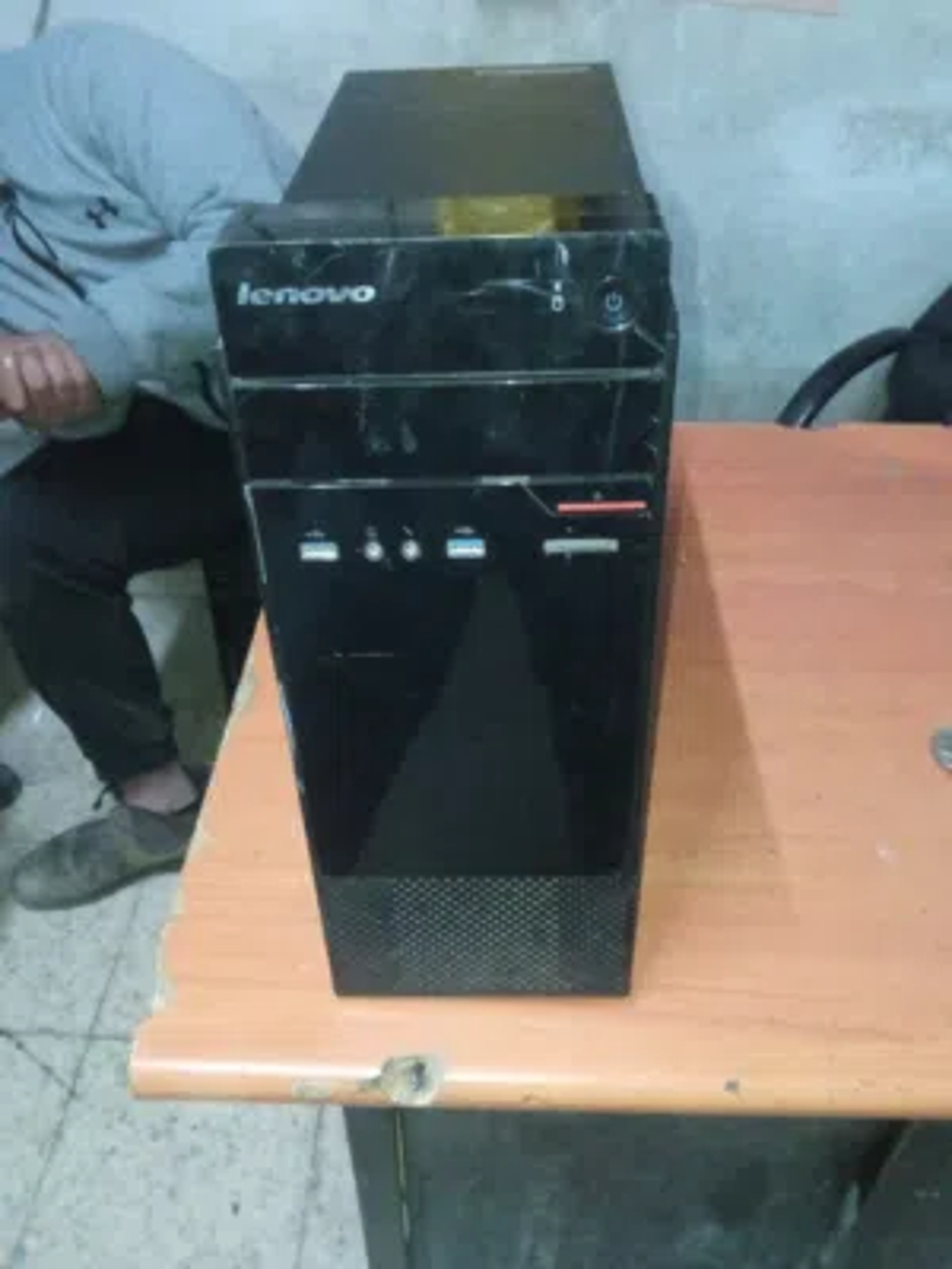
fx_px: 990
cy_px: 634
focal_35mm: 27
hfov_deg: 51.4
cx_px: 476
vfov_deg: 65.3
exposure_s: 1/14.3
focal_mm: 3.79
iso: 2695
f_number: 2.2
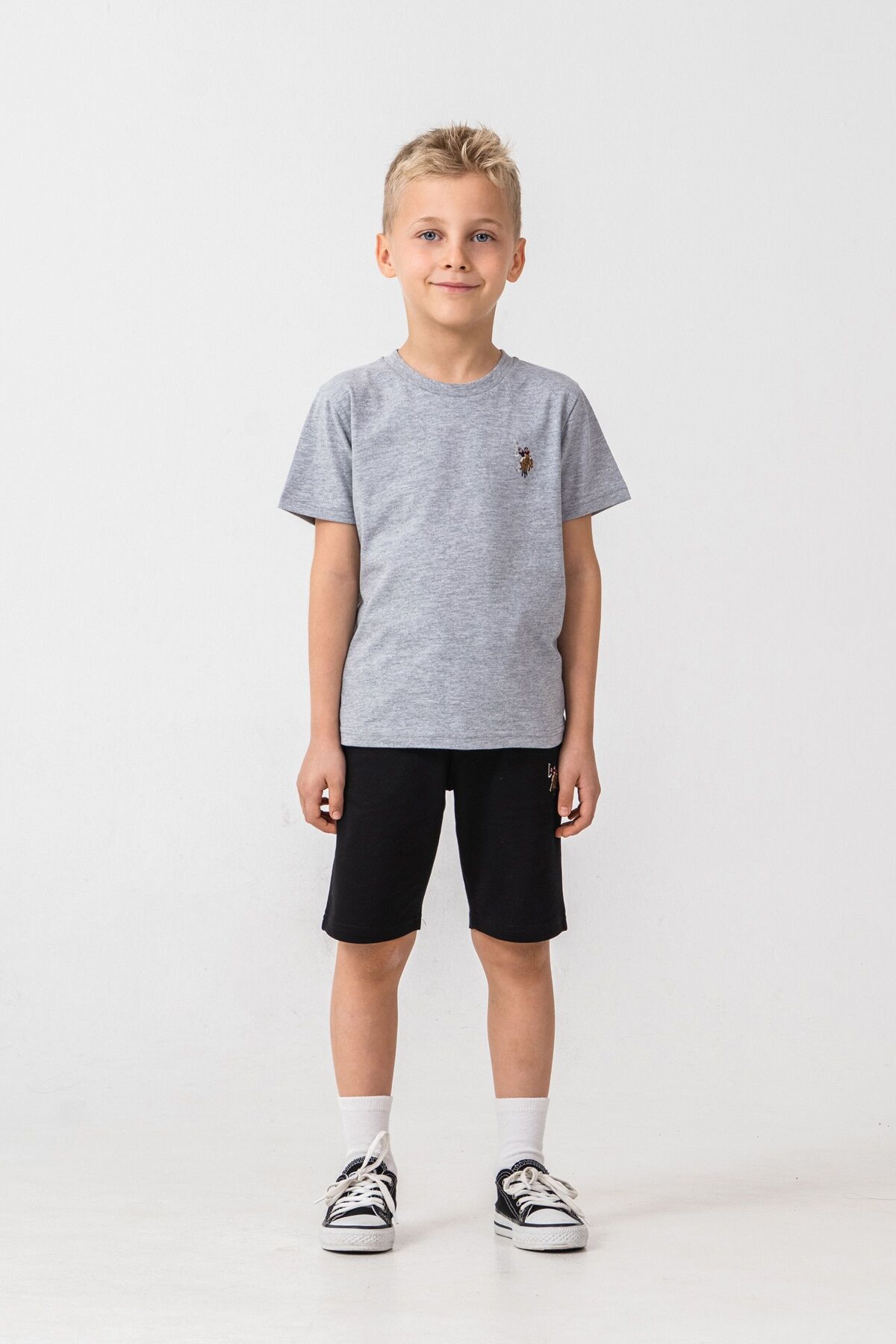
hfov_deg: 11.3
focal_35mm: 121
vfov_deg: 16.9
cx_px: 448
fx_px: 4517
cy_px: 672
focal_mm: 81
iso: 160
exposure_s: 1/160
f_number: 7.1
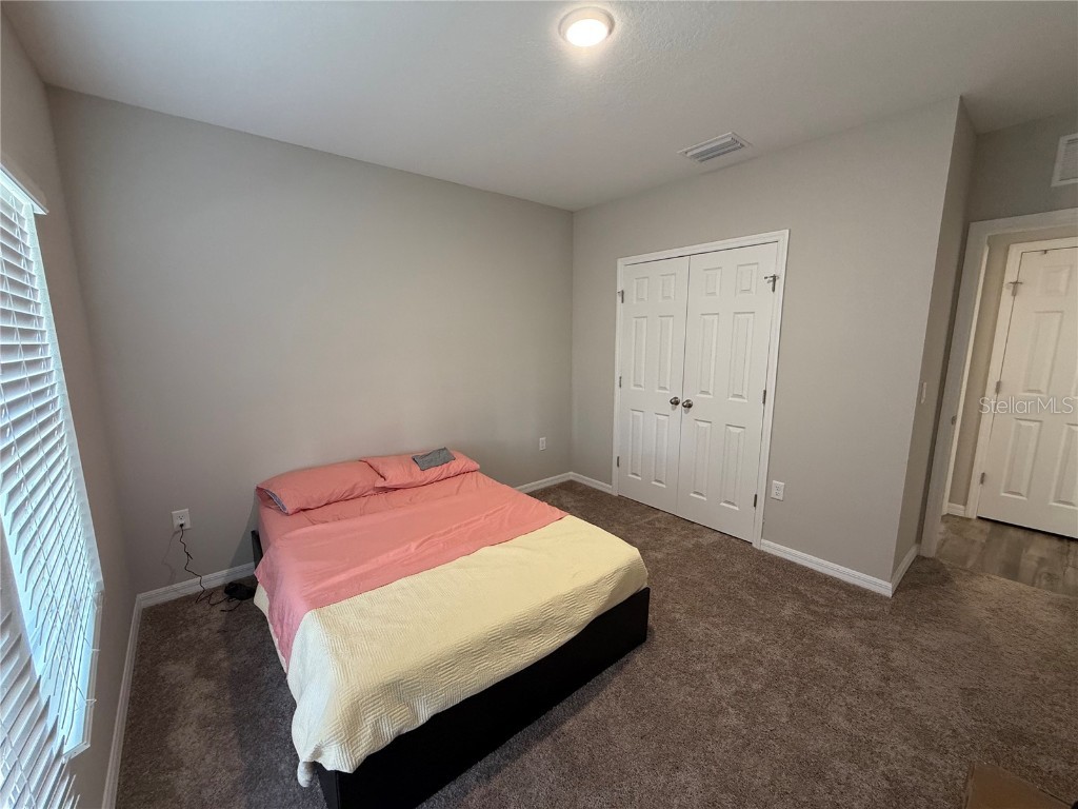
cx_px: 539
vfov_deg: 85.7
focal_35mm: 14
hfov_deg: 102.1
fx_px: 436
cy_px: 404
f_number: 2.2
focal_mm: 2.22
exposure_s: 1/60
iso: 200
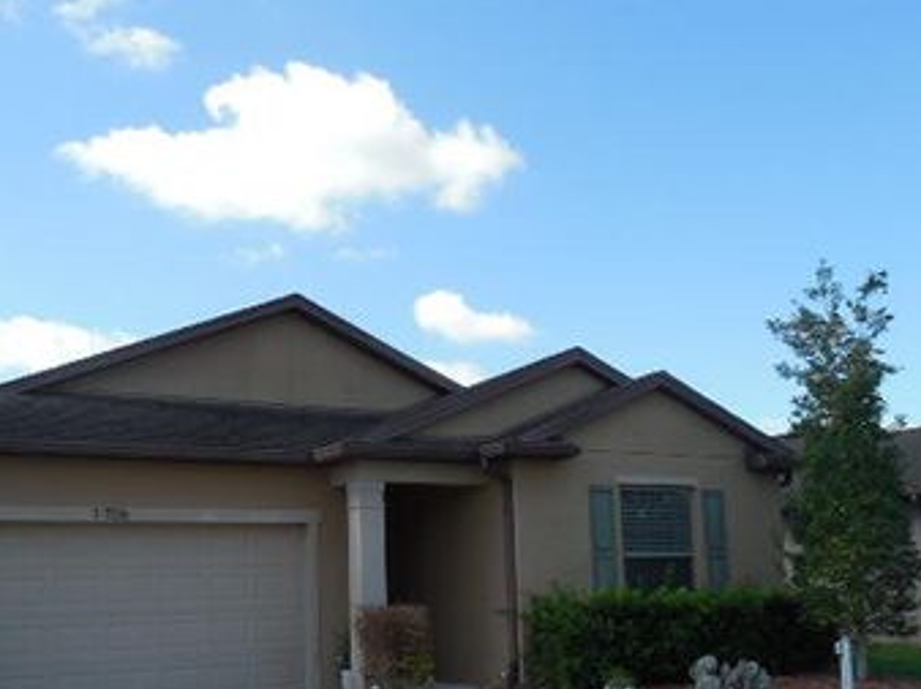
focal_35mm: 37
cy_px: 467
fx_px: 984
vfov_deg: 38.1
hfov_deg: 50.0
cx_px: 398
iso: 125
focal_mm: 4.5
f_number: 3.3
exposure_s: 1/800
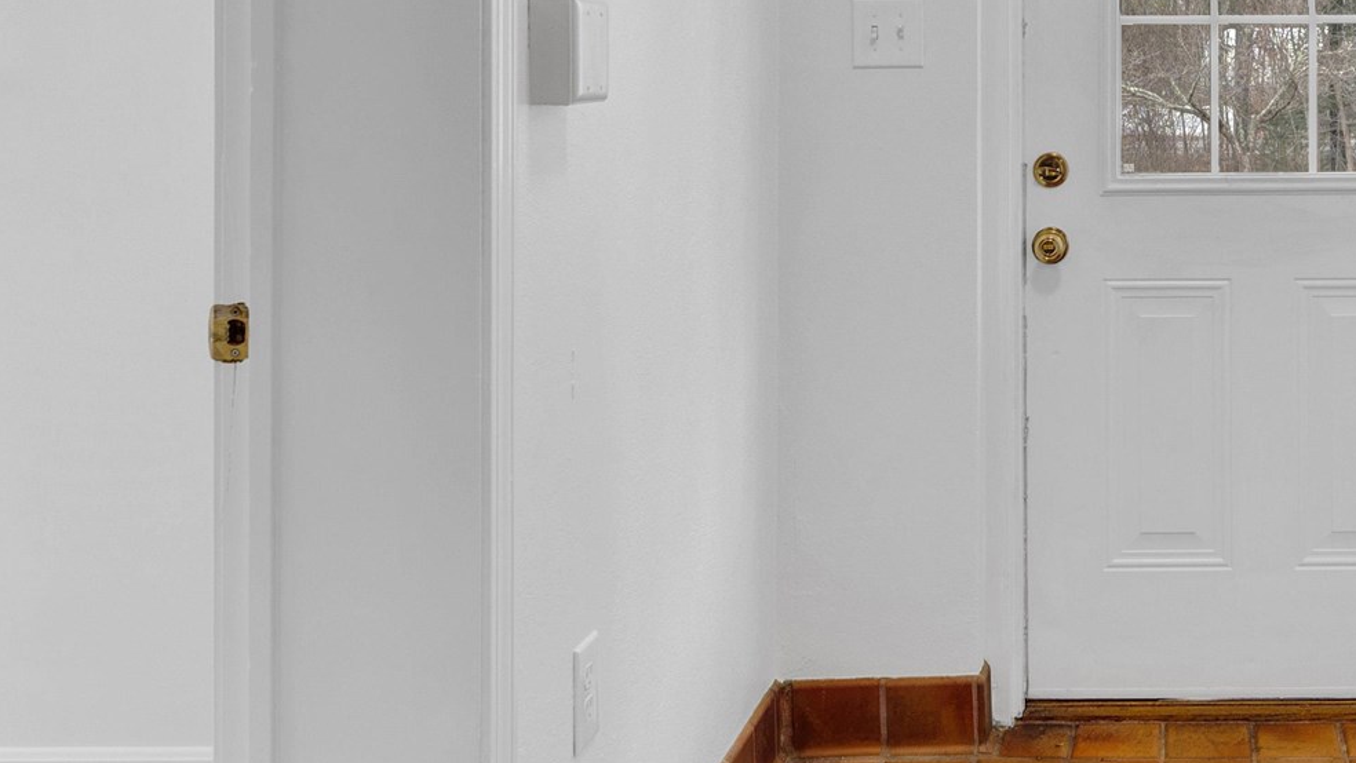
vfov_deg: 23.8
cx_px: 1188
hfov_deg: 39.4
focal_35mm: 49
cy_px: 92
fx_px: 1762
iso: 250
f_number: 7.1
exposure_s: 1/4
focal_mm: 15
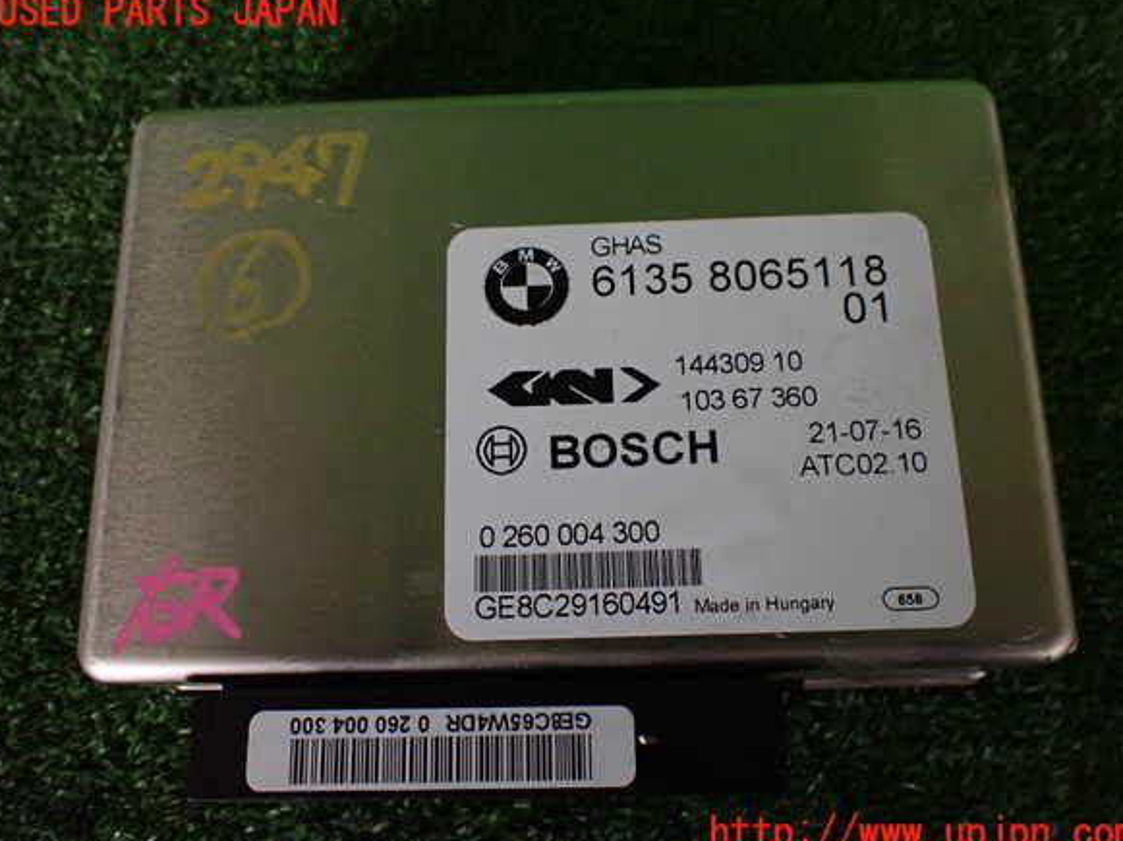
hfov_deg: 58.4
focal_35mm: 31
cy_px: 423
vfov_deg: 45.4
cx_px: 566
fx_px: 1005
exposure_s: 1/100
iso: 800
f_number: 2.3
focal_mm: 5.4
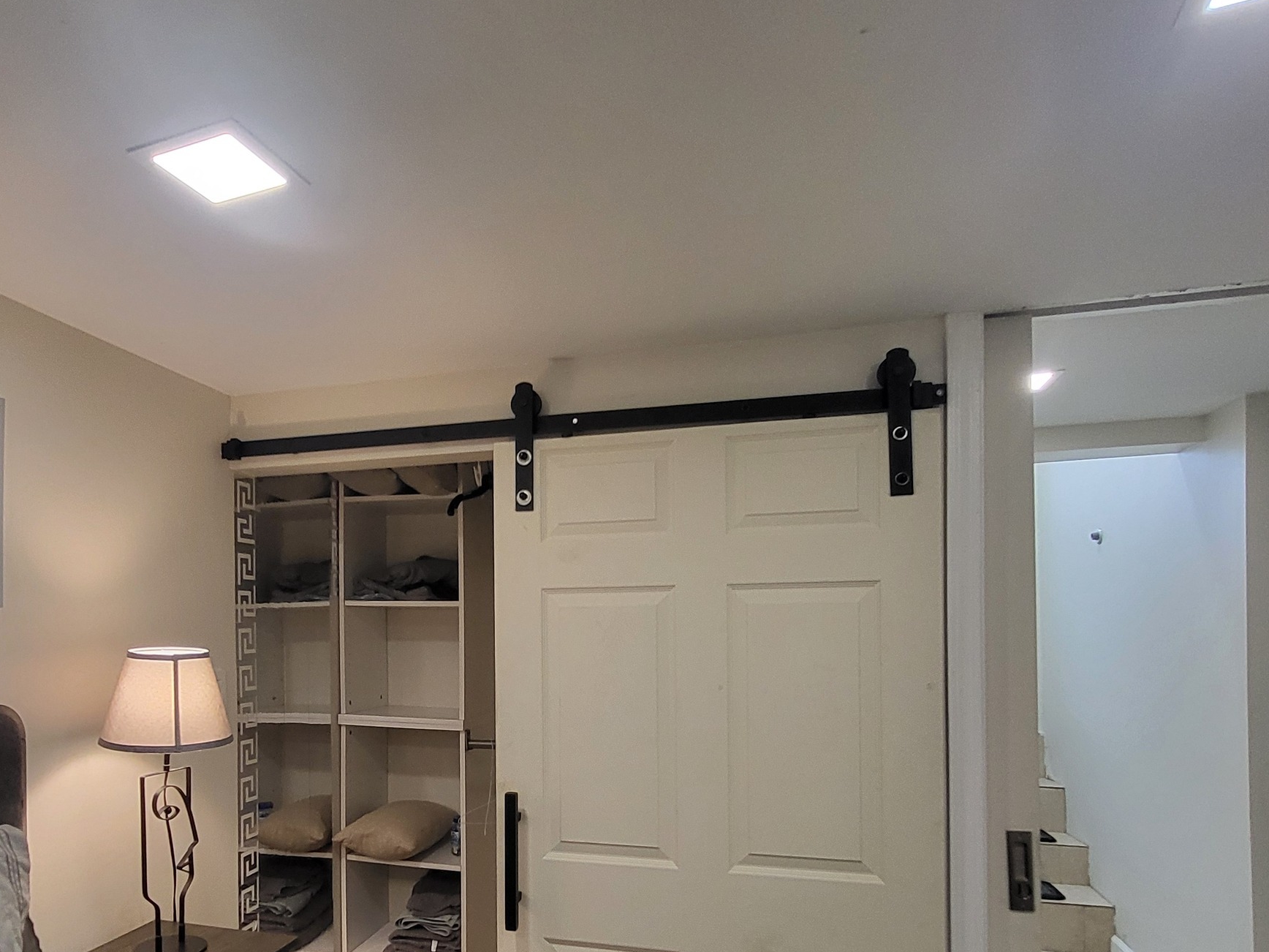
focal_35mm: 23
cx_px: 439
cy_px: 624
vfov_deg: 57.8
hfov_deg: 72.0
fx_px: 843
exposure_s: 1/60
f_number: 2.2
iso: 250
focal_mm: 1.74
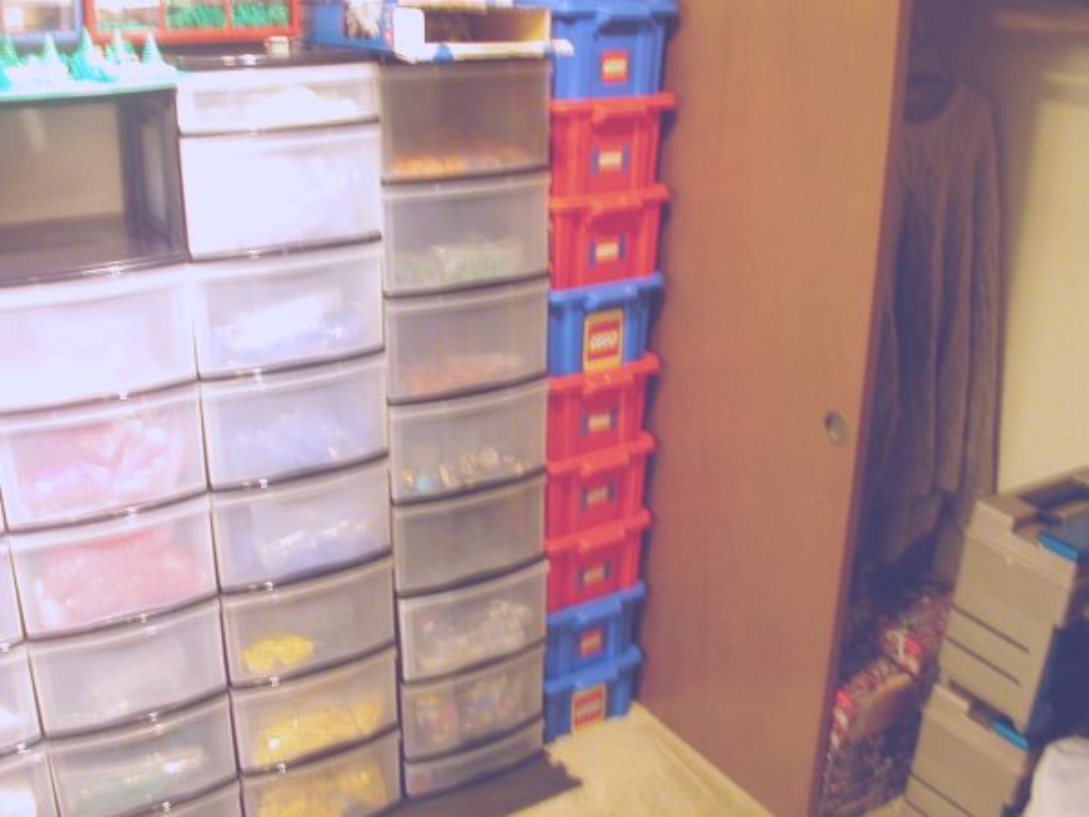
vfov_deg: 38.7
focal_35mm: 37
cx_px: 544
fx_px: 1164
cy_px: 408
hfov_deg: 50.1
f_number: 2.7
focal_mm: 5.6
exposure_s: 1/1.1
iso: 200
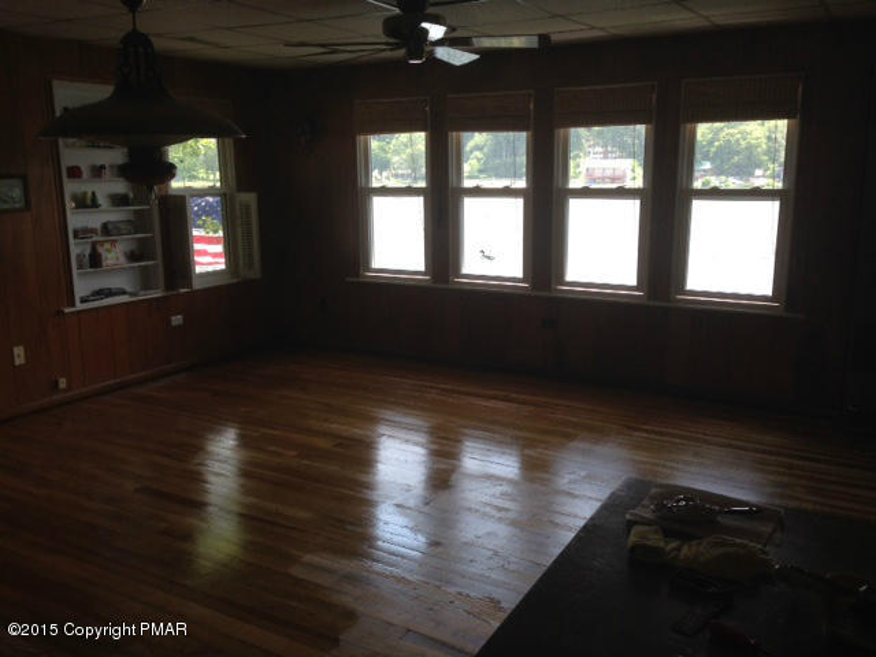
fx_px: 835
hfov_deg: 55.4
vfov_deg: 42.9
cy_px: 328
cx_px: 438
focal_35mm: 33
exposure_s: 1/120
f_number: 2.4
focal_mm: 4.12
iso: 50
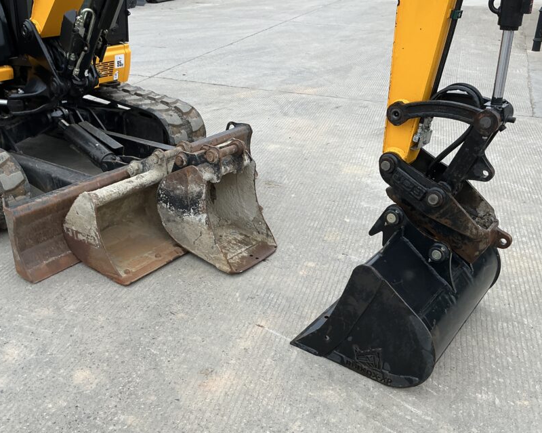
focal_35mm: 35
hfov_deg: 51.5
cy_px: 227
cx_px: 295
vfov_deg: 42.2
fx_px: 561
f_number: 1.8
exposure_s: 1/199
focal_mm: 3
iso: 20
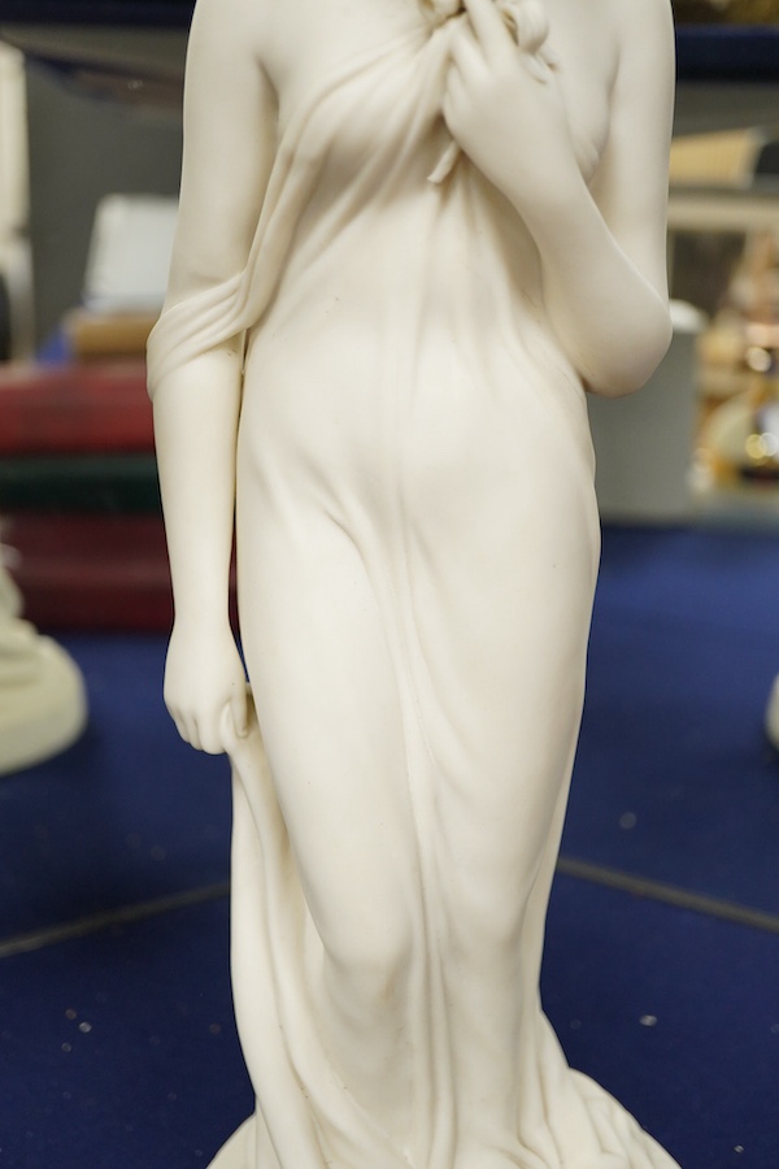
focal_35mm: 45
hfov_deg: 29.9
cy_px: 584
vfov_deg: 43.6
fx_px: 1461
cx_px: 390
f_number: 3.5
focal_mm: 30
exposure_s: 1/125
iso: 1250
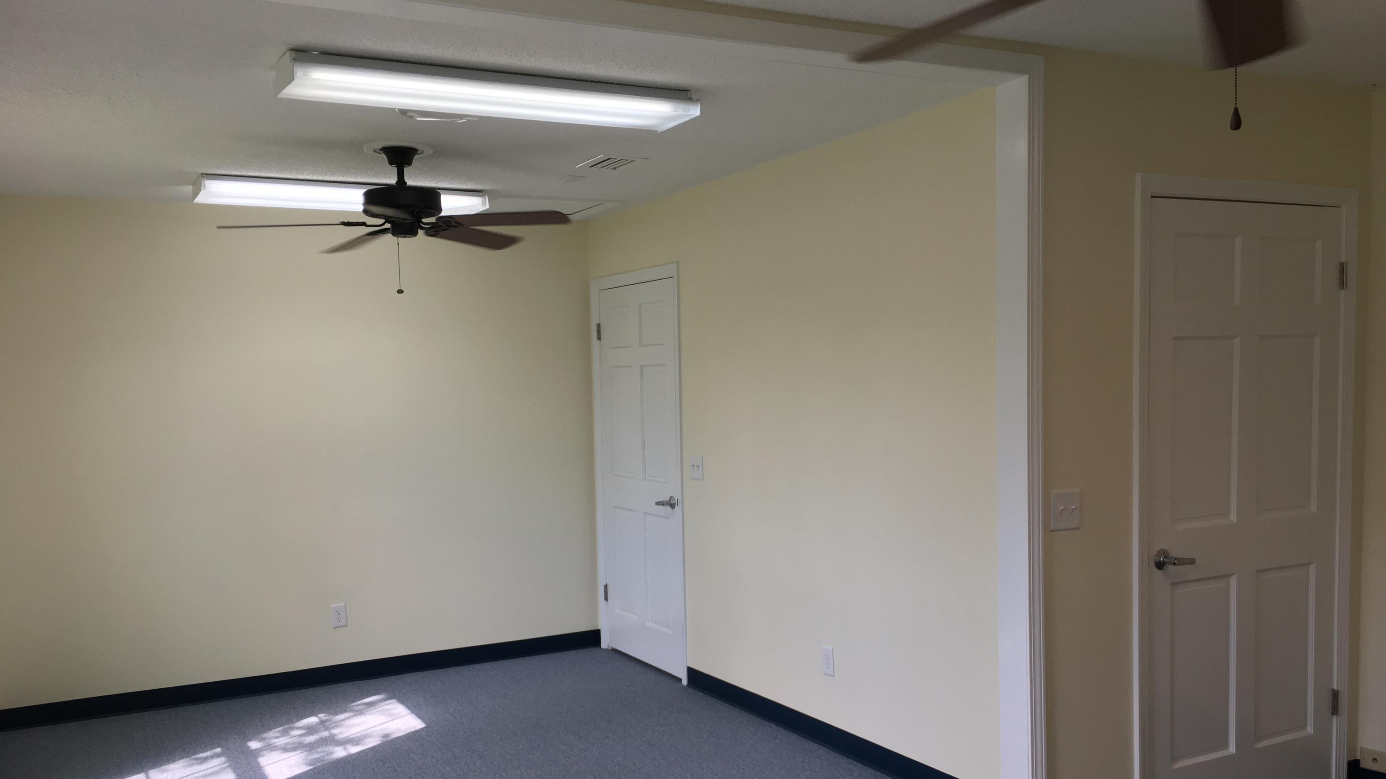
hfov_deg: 61.0
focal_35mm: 32
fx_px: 1176
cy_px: 486
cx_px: 695
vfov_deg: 36.5
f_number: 2.2
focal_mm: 4.15
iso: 40
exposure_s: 1/120
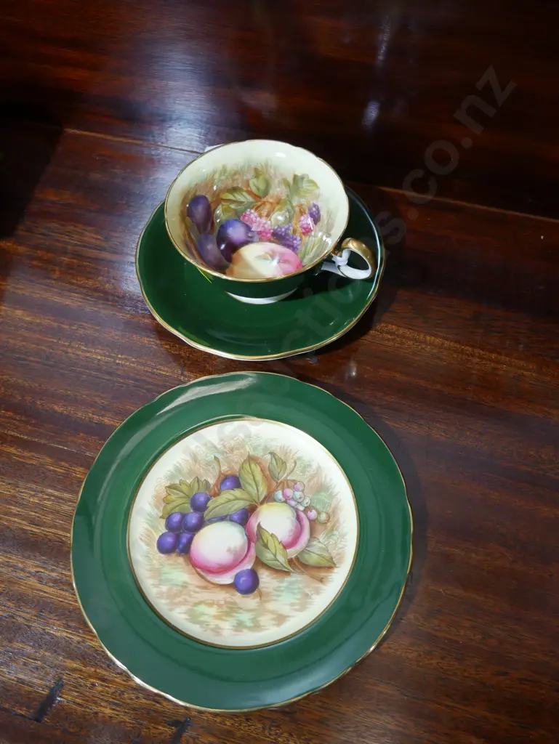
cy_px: 372
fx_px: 645
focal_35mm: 30
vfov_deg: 59.9
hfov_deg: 46.8
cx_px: 280
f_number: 4
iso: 800
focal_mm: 15
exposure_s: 1/60
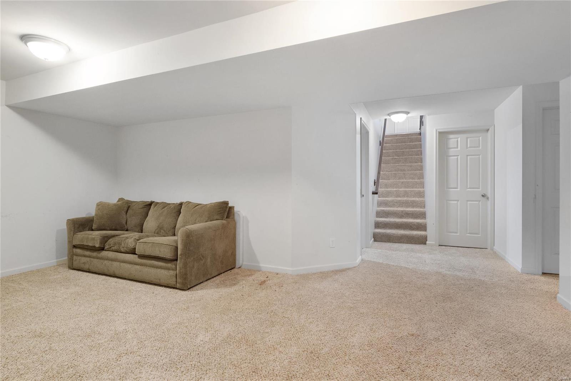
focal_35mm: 18
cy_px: 190
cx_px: 286
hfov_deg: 90.0
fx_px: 285
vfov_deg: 67.4
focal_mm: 9
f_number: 8
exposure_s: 1
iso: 400
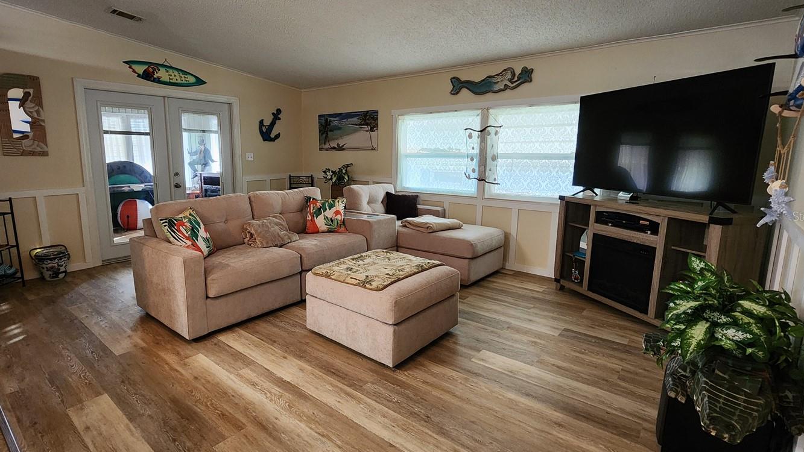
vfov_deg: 63.9
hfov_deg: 95.7
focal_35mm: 17
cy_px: 216
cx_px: 367
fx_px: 362
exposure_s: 1/30
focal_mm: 2.2
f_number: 2.2
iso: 400
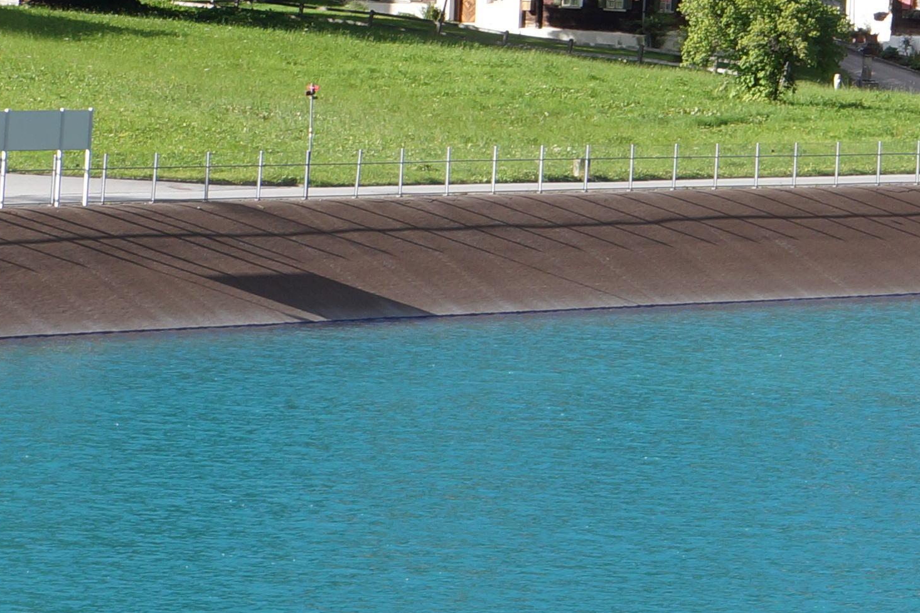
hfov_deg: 6.6
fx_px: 7844
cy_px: -624
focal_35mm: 307
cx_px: 1241
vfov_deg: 4.4
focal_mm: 50
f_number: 7.1
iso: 100
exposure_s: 1/160
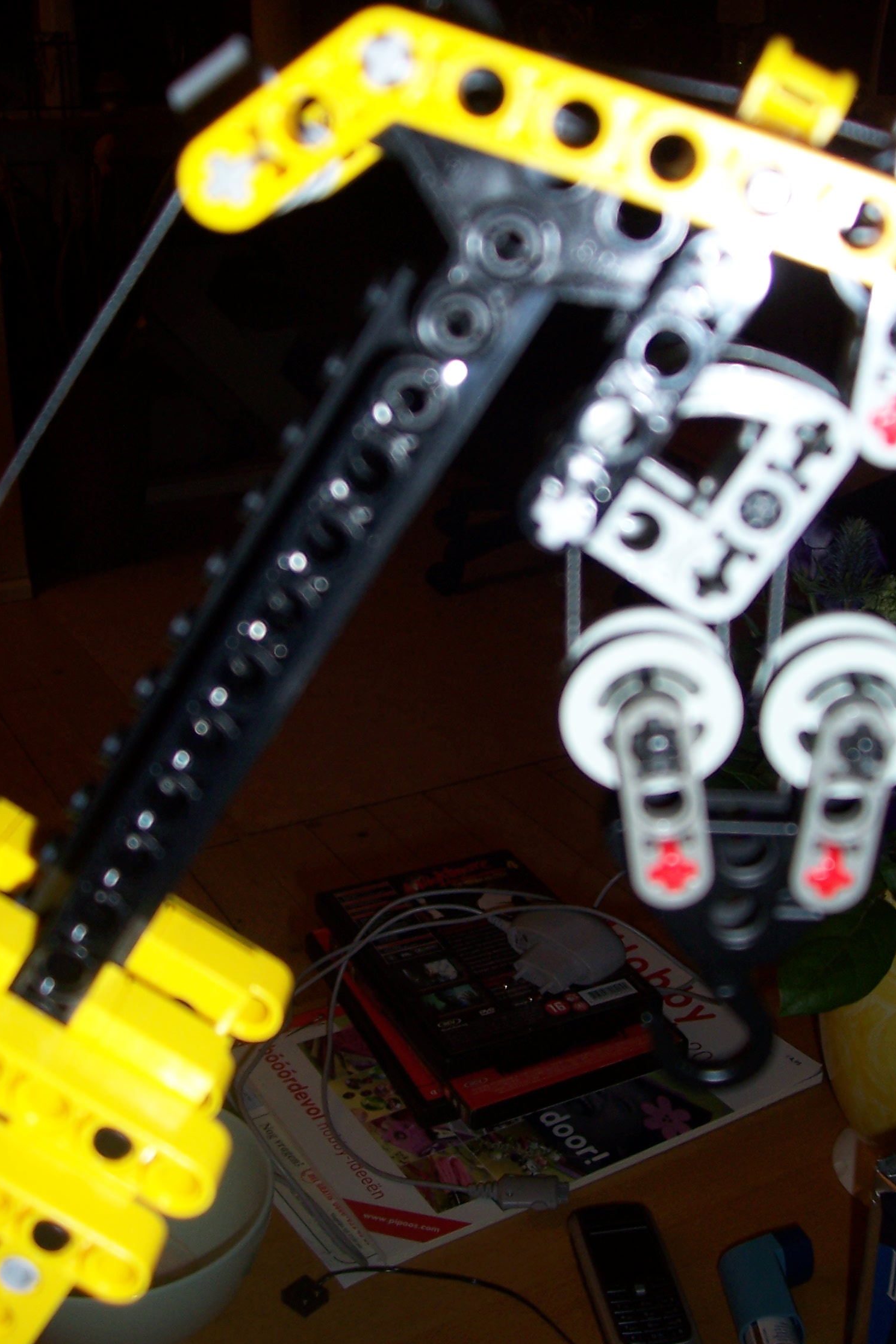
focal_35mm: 39
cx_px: 454
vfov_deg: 49.5
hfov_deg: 34.2
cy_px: 607
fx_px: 1456
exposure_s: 1/60
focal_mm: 5.6
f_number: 2.7
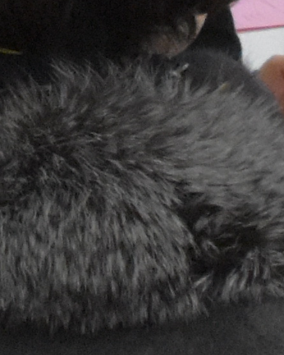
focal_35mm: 274
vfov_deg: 6.5
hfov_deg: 5.6
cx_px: -47
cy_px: -681
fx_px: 2879
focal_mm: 18
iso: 4000
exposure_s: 1/60
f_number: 11
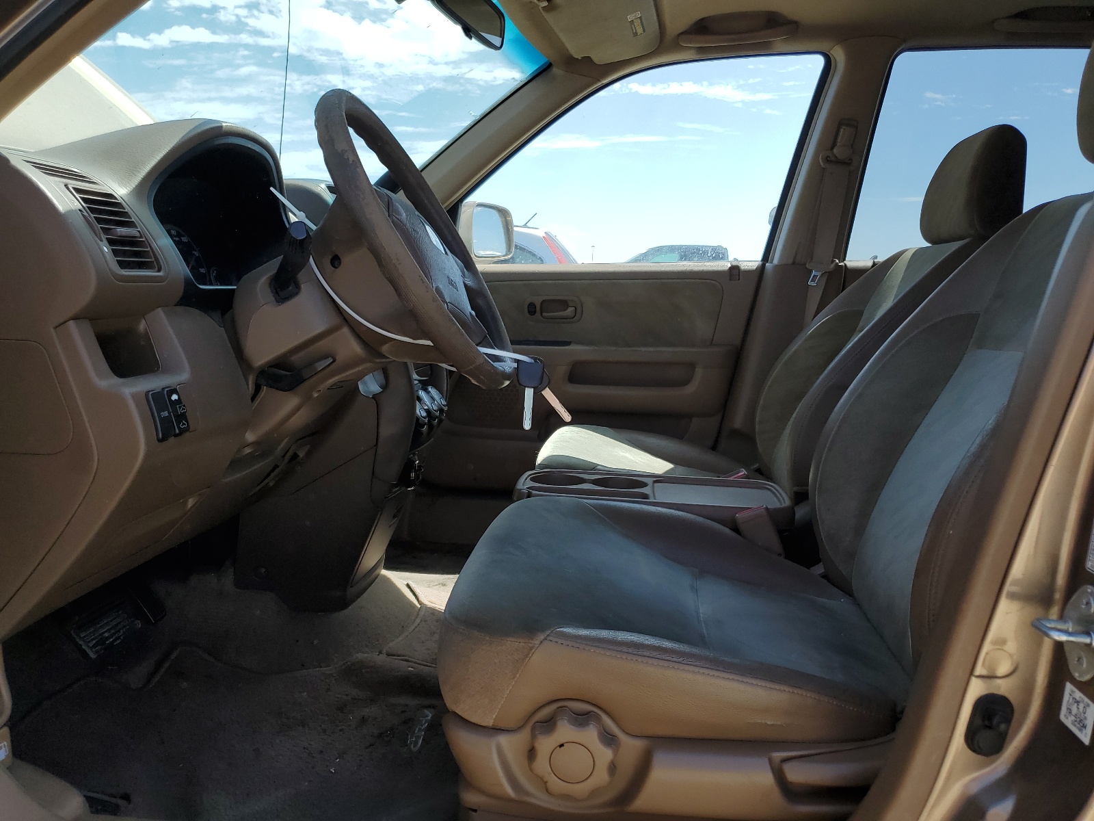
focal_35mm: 26
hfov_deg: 67.3
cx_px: 547
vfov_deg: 53.1
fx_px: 822
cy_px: 410
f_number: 1.5
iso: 50
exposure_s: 1/1667
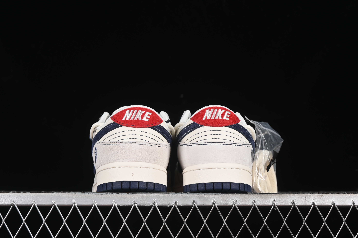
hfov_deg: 27.0
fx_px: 746
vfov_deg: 18.2
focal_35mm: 75
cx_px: 179
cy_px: 119
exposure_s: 1/80
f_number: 8
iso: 160
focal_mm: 50
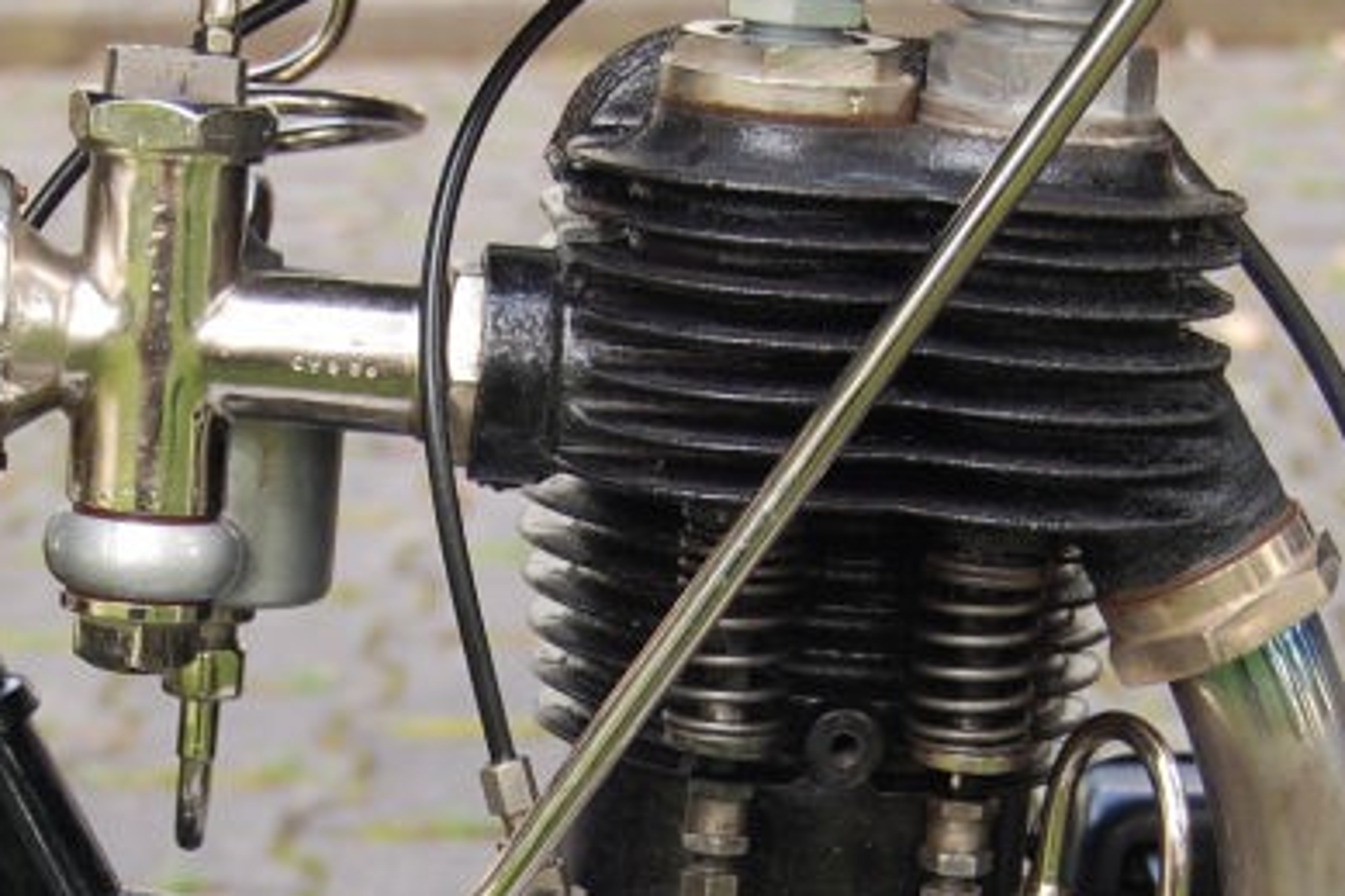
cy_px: 974
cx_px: 373
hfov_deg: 13.7
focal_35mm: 150
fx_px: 5602
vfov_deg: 9.1
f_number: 4.8
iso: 200
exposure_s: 1/60
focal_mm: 38
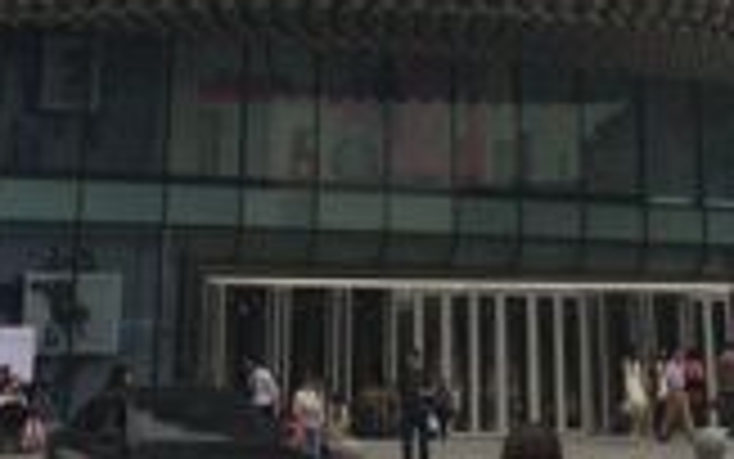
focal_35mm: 86
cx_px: 401
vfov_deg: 14.3
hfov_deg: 24.1
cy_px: -202
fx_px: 1721
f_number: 2.2
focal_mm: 4.12
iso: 40
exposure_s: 1/1953
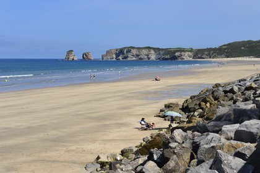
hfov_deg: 28.8
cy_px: 86
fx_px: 506
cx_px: 130
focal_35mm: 70
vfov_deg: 19.5
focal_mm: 70
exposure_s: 1/160
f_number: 18
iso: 200
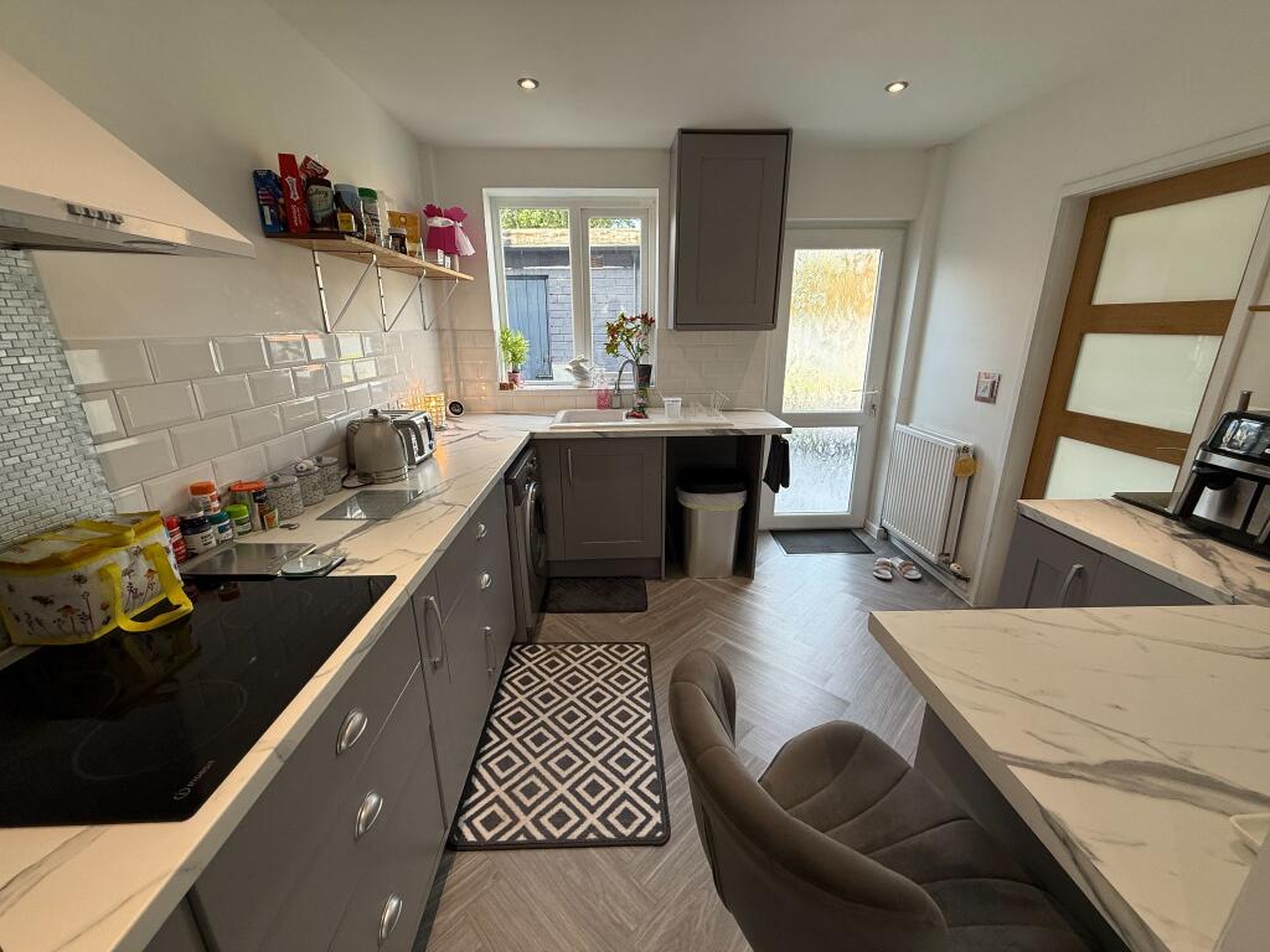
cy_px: 476
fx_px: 514
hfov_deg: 102.1
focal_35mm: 14
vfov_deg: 85.7
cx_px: 635
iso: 80
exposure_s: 1/100
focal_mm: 2.22
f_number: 2.2
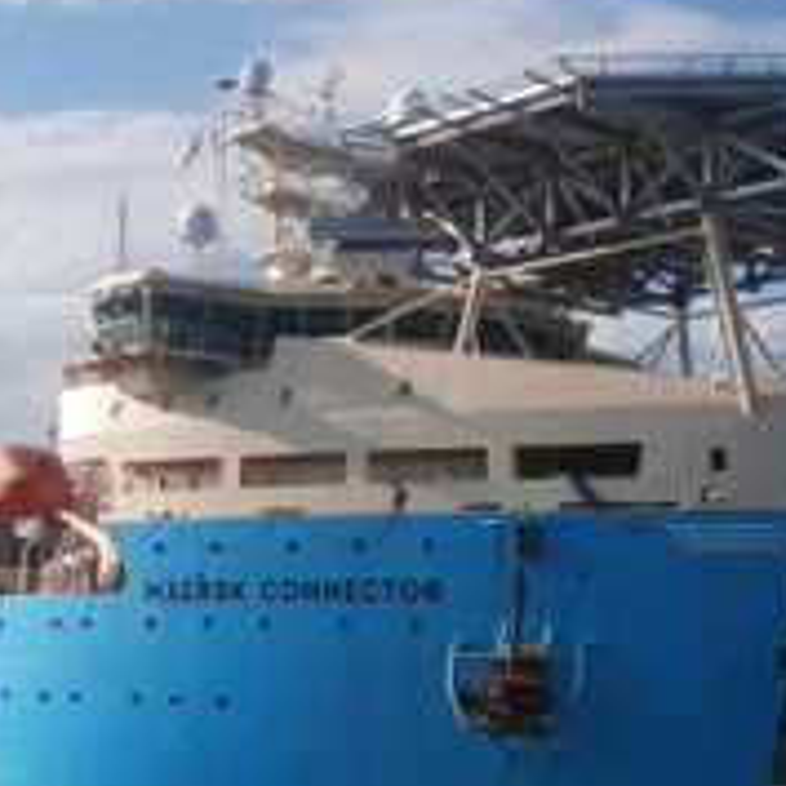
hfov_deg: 22.7
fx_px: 1952
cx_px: 275
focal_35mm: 76
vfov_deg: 22.7
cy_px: 457
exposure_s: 1/1000
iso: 100
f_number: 3.9
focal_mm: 6.67
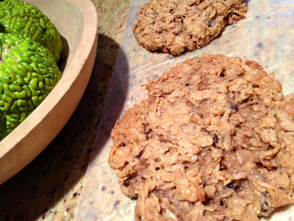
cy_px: 110
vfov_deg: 42.9
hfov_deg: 55.4
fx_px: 280
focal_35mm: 33
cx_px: 147
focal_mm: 4.13
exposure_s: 1/20
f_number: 2.4
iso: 80
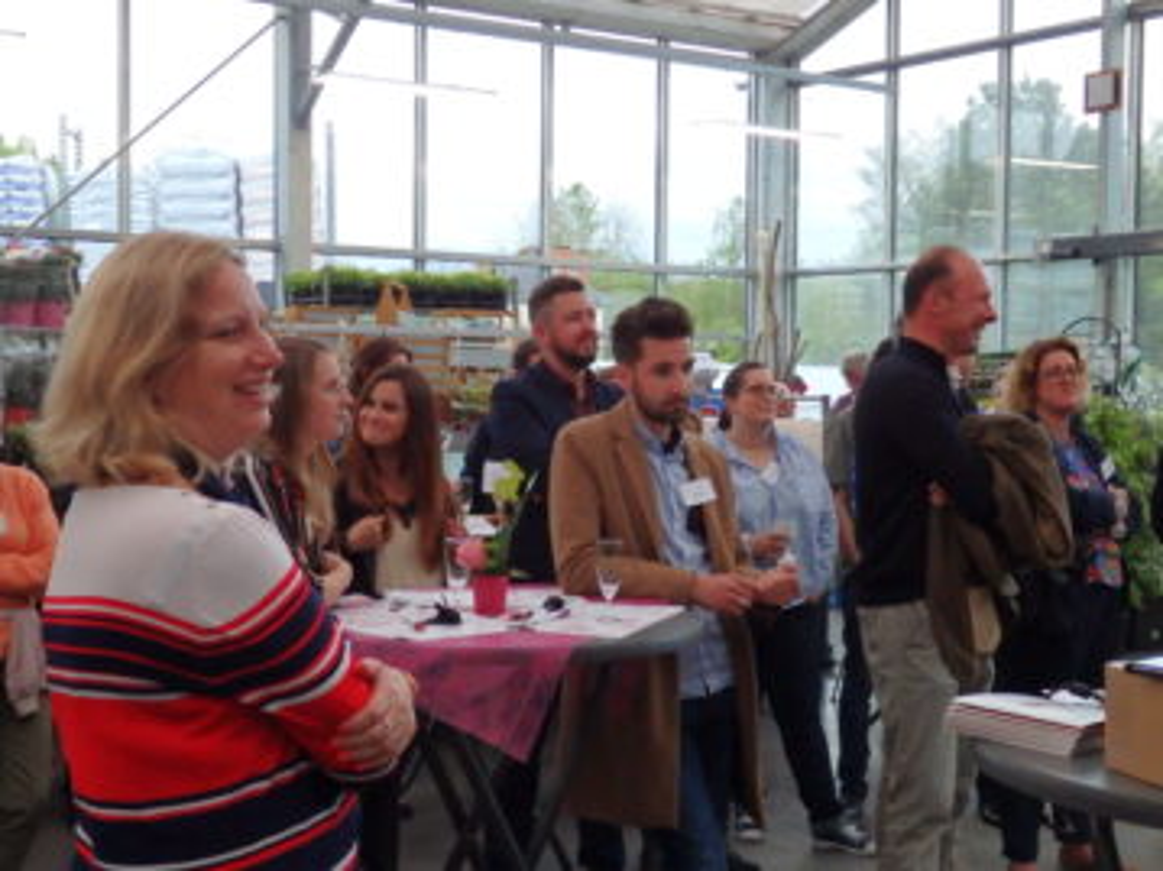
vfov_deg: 29.7
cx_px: 582
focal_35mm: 49
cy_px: 436
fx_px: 1646
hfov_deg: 38.9
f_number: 4
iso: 800
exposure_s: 1/160
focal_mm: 8.9
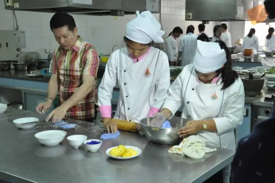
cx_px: 138
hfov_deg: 41.1
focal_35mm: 48
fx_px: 366
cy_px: 92
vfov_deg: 28.0
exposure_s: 1/80
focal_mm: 32
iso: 3200
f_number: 8
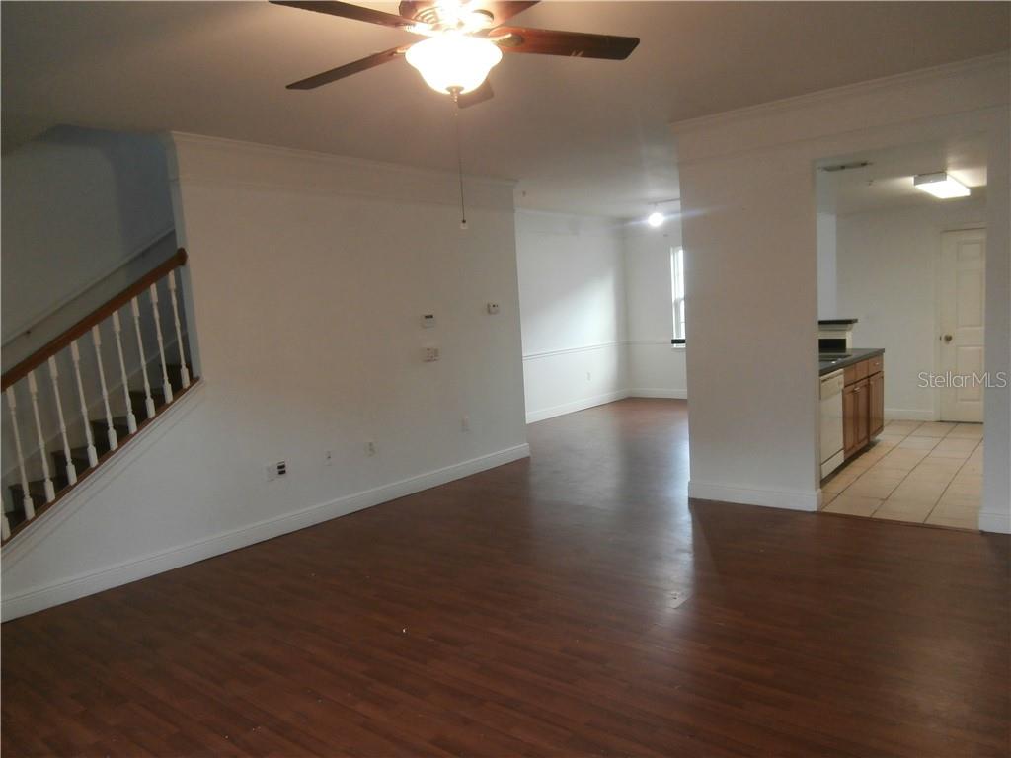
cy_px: 379
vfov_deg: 56.8
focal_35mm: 24
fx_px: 701
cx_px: 506
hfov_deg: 71.6
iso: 200
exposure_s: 1/30
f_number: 3
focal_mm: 4.2
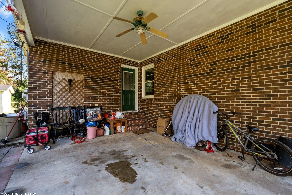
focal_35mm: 15
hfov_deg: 100.4
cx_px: 149
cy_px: 100
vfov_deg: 77.3
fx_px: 122
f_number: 7.1
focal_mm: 14
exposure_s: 1/25
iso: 80
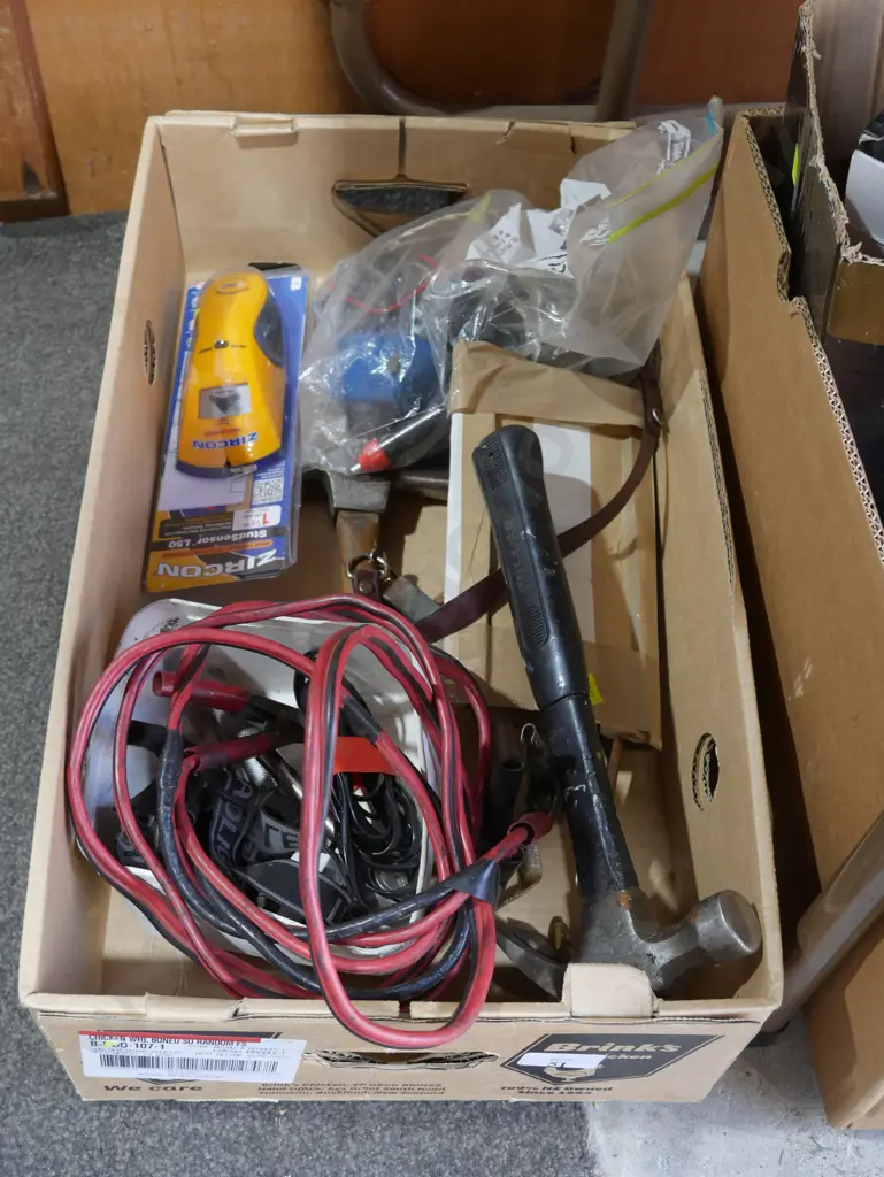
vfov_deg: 44.8
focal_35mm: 42
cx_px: 442
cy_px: 588
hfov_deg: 34.4
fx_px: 1429
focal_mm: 21
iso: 640
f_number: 4.6
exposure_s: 1/60
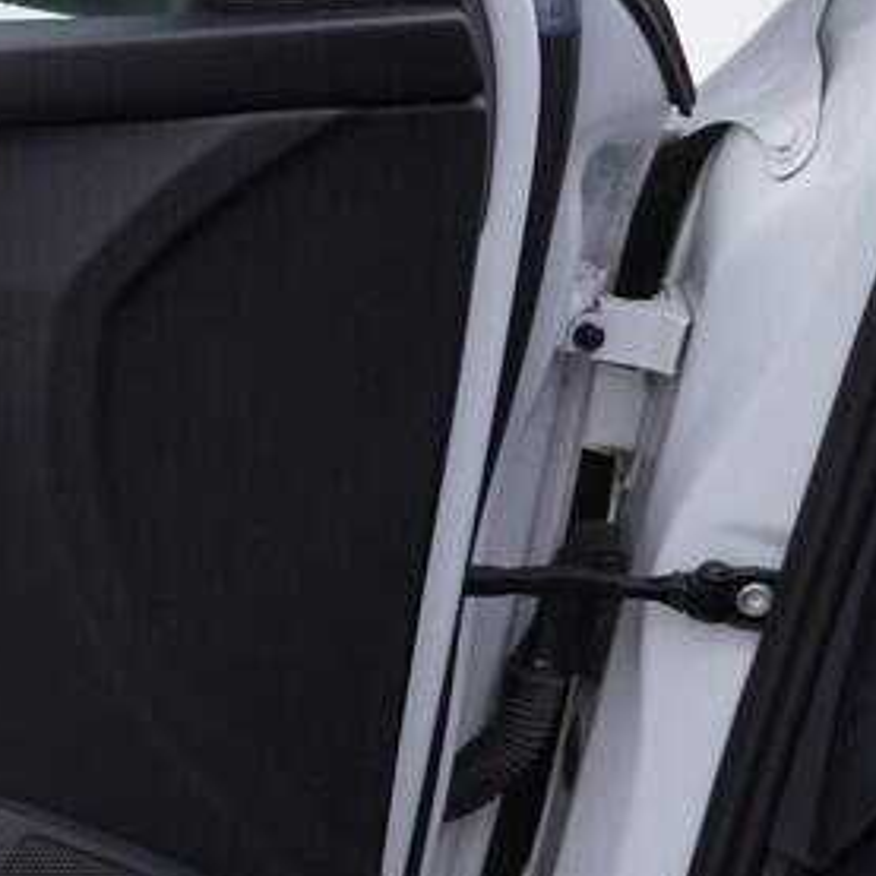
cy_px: 713
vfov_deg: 15.3
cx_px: -658
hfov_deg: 13.9
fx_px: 3235
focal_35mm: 113
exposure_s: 1/60
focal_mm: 24
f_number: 3.5
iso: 125
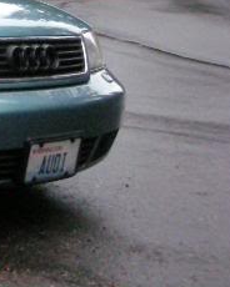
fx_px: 1013
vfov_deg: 15.9
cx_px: -251
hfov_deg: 11.5
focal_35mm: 119
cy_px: 12
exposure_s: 1/128
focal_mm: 5.8
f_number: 2.8
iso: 503
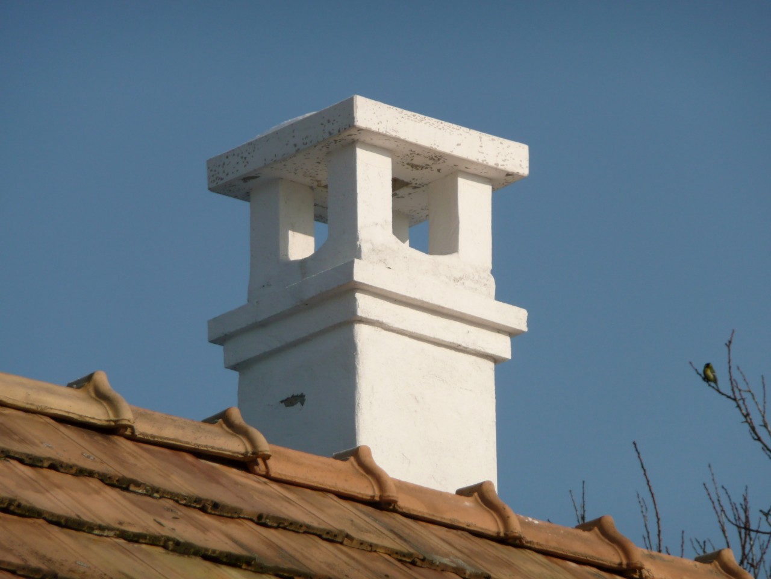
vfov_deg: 5.3
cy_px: 290
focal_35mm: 280
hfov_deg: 7.1
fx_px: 6236
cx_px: 386
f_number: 4.9
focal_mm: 46
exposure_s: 1/1000
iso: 100
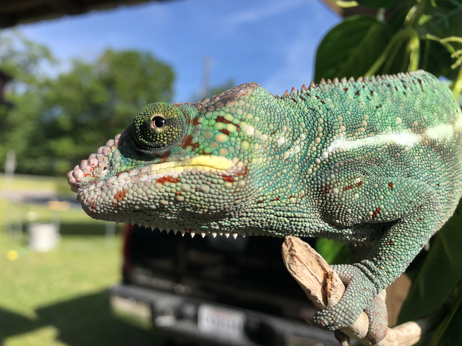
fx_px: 374
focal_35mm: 28
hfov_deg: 63.4
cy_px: 173
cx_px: 231
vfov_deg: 49.7
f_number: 1.8
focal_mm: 3.99
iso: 20
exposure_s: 1/1429
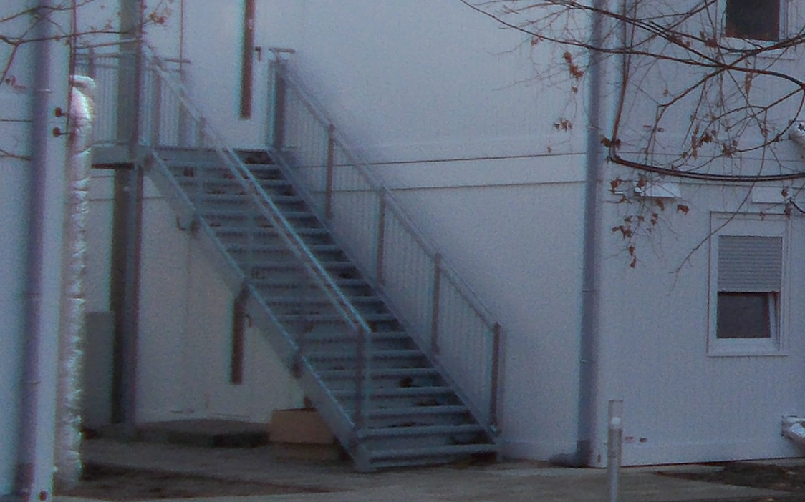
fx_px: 2479
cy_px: 149
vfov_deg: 11.6
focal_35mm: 113
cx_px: 1406
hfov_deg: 15.9
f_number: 3.2
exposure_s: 1/400
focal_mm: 4.6
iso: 80
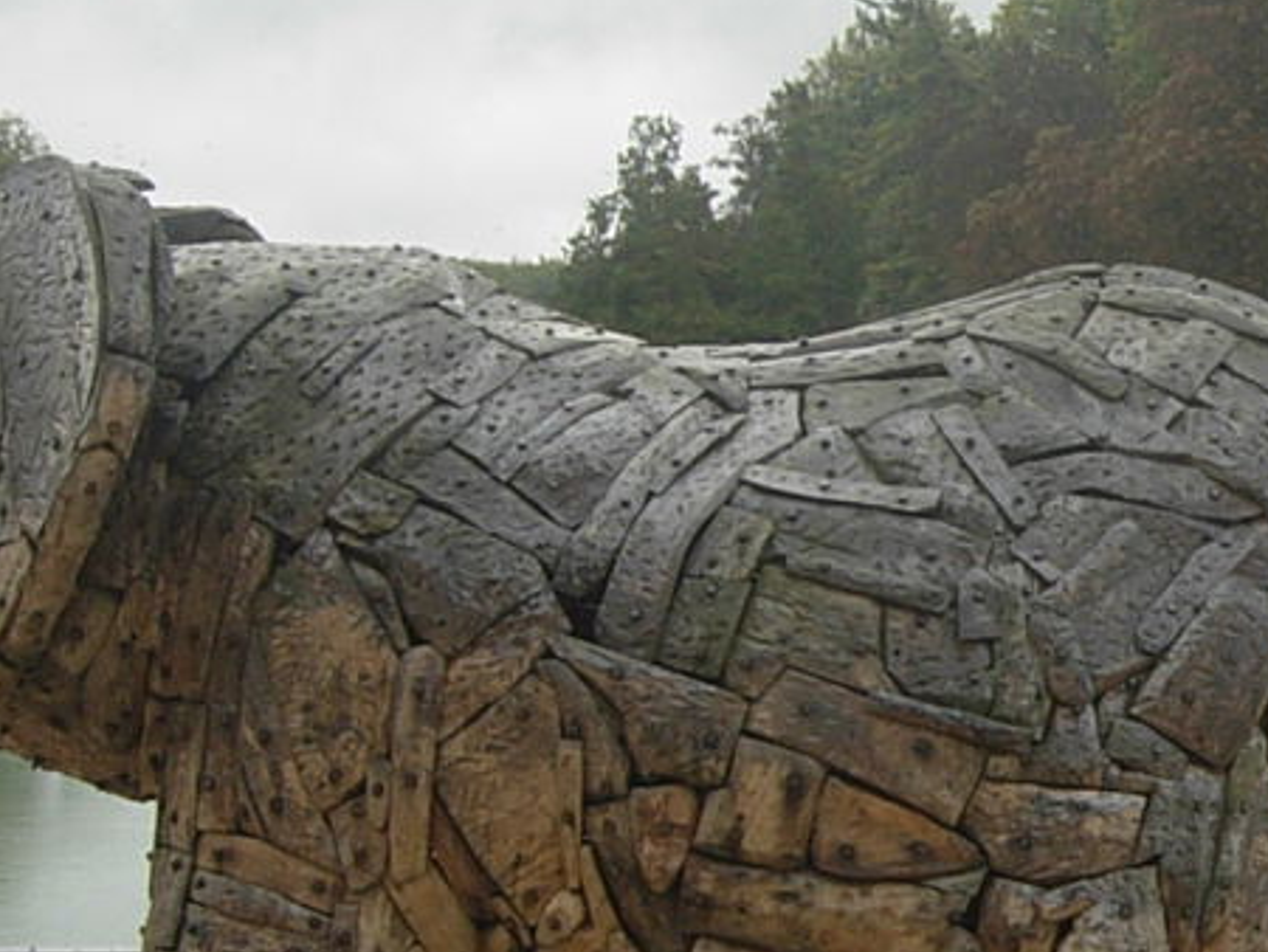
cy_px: 569
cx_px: 1575
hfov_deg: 14.8
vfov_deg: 11.6
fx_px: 4691
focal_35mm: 128
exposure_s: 1/132
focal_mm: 7.5
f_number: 4.8
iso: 50
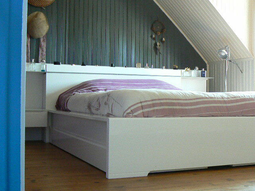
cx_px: 128
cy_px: 96
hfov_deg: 38.2
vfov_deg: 29.1
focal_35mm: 50
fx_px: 368
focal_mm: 6.2
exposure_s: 1/30
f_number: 2.8
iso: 200
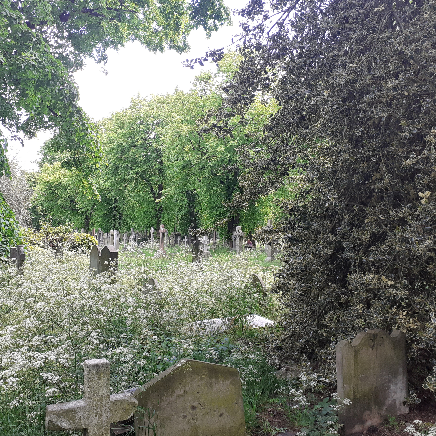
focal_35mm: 32
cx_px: 209
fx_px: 456
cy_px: 218
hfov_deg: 51.1
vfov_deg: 51.1
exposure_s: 1/199
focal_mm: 3.6
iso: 40
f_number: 1.9
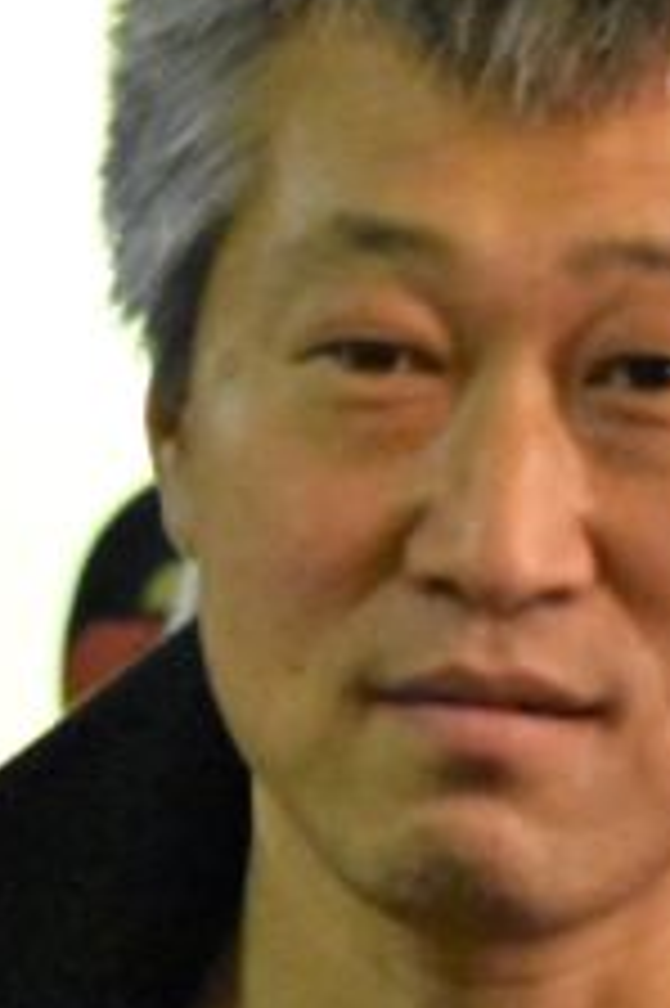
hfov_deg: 9.1
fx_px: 4222
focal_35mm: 151
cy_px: 598
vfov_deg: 13.6
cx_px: 477
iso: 12800
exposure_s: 1/80
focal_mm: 50
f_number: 3.5
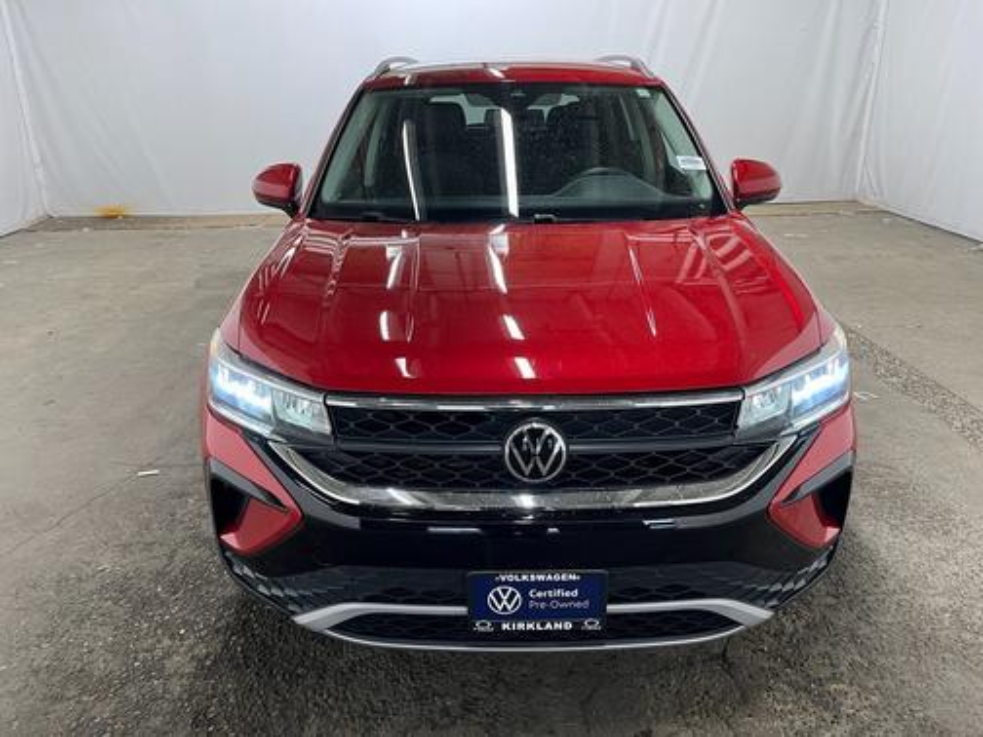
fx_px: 738
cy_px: 368
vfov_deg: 53.1
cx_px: 492
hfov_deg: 67.3
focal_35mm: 26
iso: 125
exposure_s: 1/83
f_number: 1.6
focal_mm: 5.1
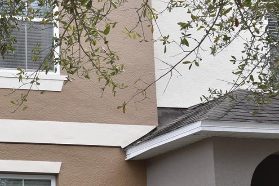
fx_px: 659
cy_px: 143
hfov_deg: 22.4
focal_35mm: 85
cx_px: -41
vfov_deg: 16.0
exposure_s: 1/200
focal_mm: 22
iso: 400
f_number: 7.1
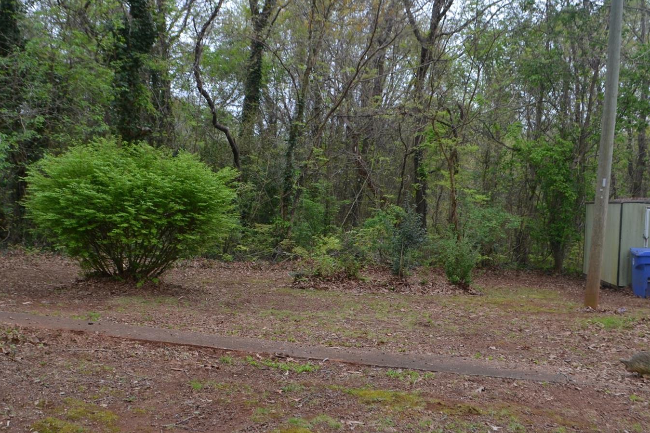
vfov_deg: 32.6
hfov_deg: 47.3
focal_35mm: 41
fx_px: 740
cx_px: 286
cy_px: 188
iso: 250
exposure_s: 1/125
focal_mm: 18
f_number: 5.6
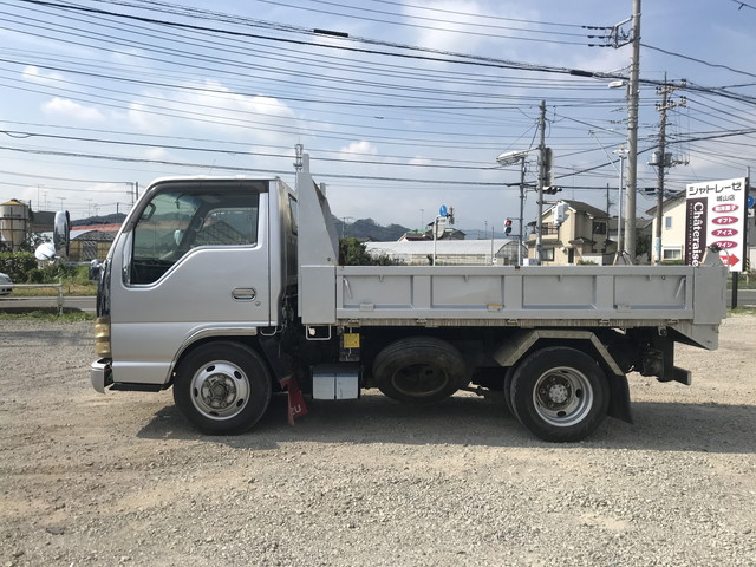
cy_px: 284
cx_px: 378
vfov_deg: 49.7
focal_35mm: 28
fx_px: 612
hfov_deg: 63.4
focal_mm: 3.99
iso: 20
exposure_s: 1/2457
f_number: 1.8
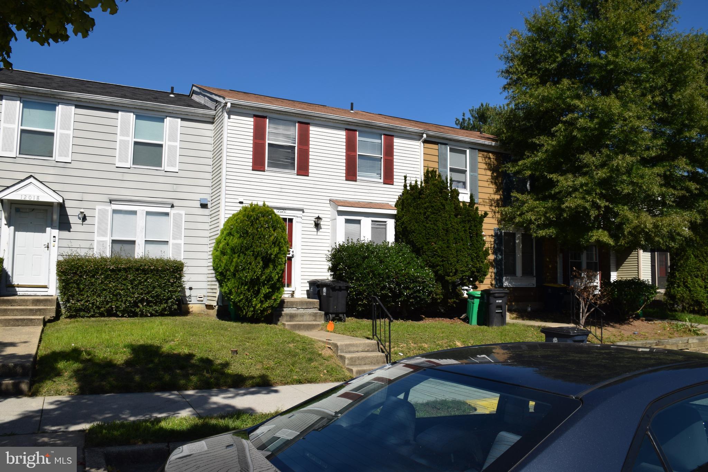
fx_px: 531
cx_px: 354
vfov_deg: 47.9
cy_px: 236
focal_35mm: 27
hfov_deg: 67.4
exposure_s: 1/200
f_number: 11
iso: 100
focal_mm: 18
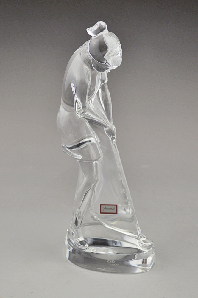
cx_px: 99
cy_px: 149
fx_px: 471
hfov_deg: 23.7
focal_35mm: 57
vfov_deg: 35.1
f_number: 5
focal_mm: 38
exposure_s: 1/50
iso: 400
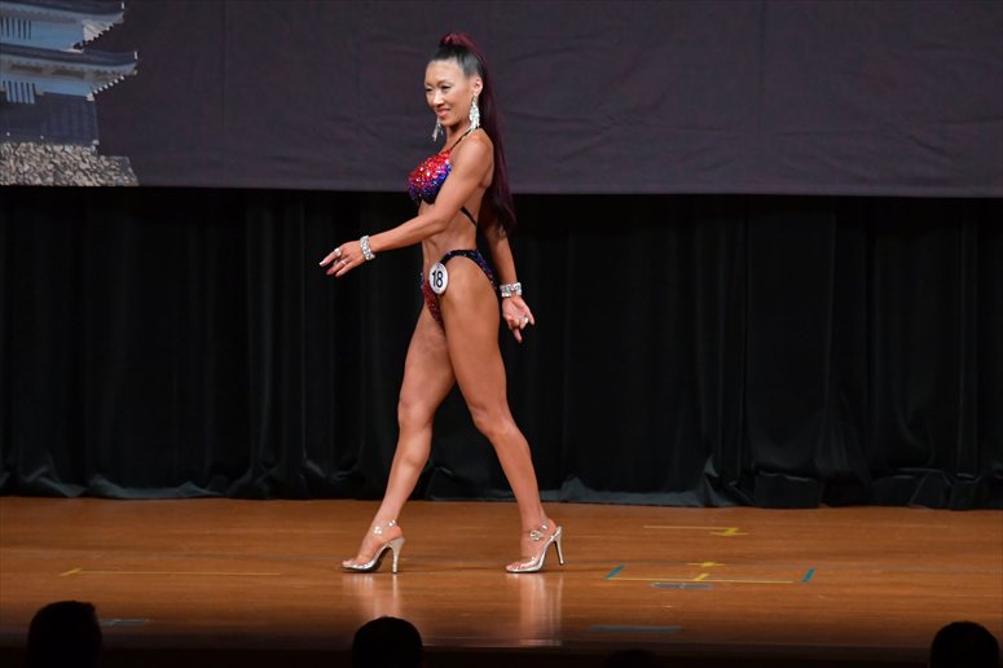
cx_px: 502
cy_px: 334
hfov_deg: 7.6
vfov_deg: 5.1
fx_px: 7519
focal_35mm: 270
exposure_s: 1/400
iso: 4000
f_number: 5.6
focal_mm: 180
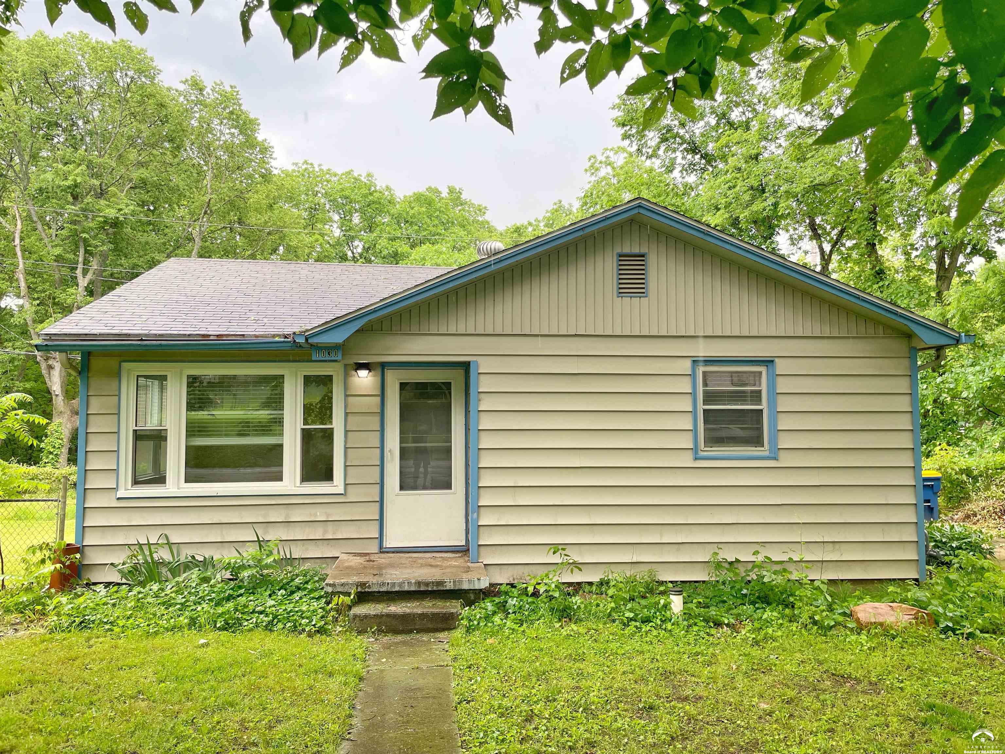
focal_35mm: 26
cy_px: 377
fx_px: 755
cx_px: 502
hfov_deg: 67.3
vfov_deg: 53.1
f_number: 1.6
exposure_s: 1/170
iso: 32
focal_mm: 4.2
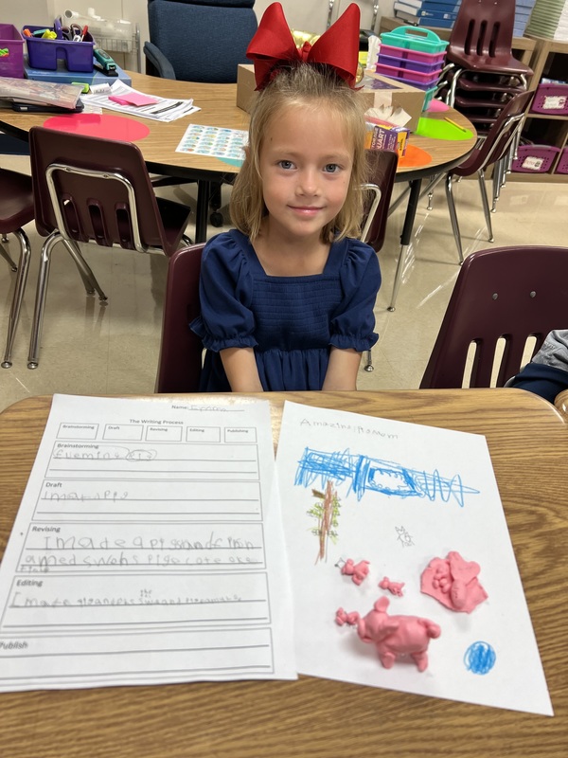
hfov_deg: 53.1
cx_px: 284
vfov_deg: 67.3
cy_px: 379
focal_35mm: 26
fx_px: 569
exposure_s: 1/120
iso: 80
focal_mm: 5.7
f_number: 1.5
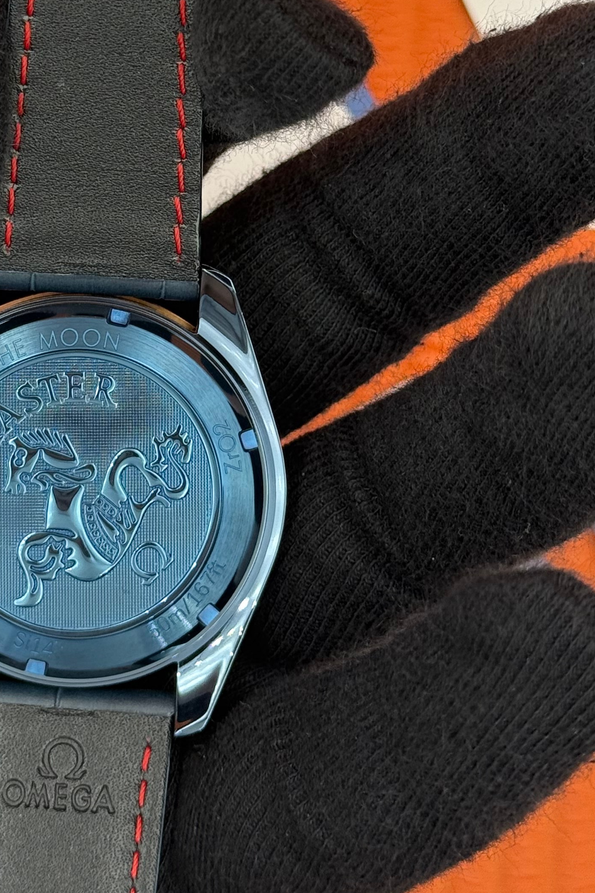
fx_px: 2380
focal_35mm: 96
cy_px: 208
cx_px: 121
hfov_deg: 14.2
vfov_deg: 21.0
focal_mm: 6.76
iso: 80
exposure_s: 1/128
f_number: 1.78
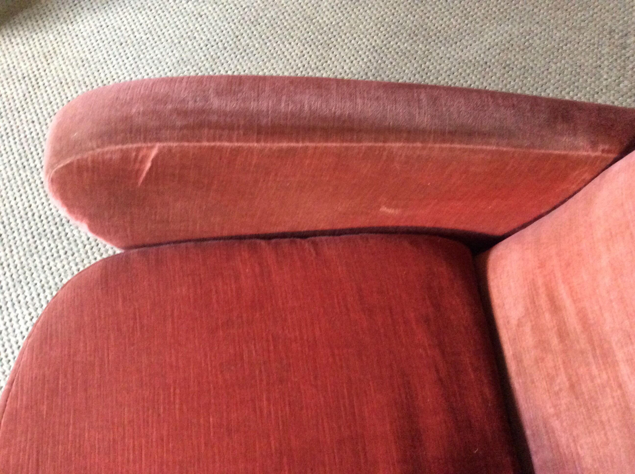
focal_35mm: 32
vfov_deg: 44.1
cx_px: 318
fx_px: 586
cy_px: 237
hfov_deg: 56.9
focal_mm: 3.3
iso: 400
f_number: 2.4
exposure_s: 1/17
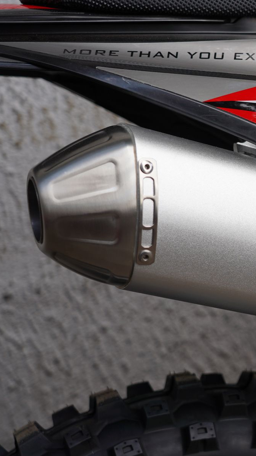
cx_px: 347
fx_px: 1099
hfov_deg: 12.8
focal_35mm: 91
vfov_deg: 23.4
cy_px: 215
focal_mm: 52
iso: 100
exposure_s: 1/250
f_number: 4.5
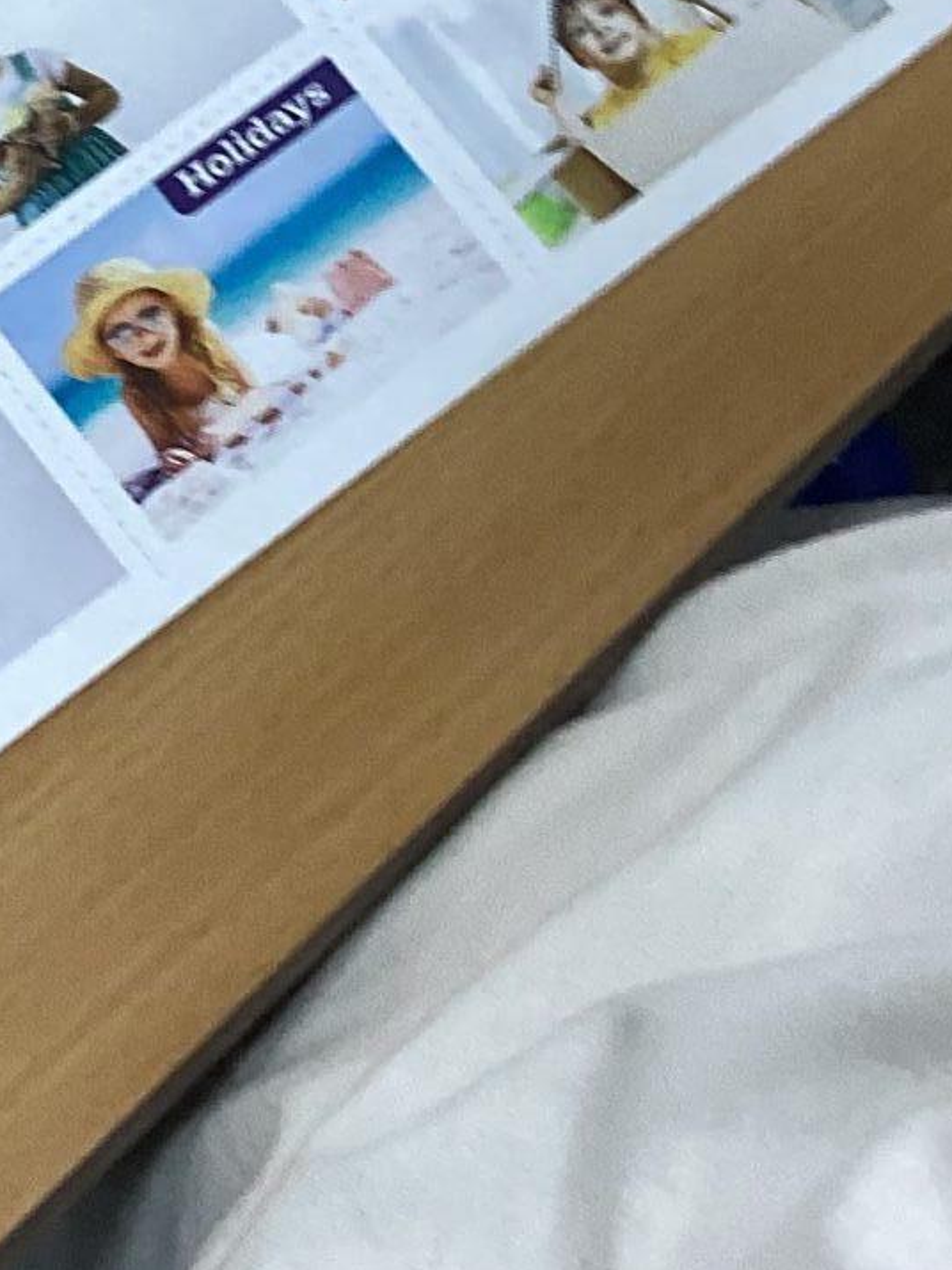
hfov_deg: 12.6
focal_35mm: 111
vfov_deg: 17.3
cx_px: -487
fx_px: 4071
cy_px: 12
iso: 80
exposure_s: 1/50
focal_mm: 3.3
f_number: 2.4
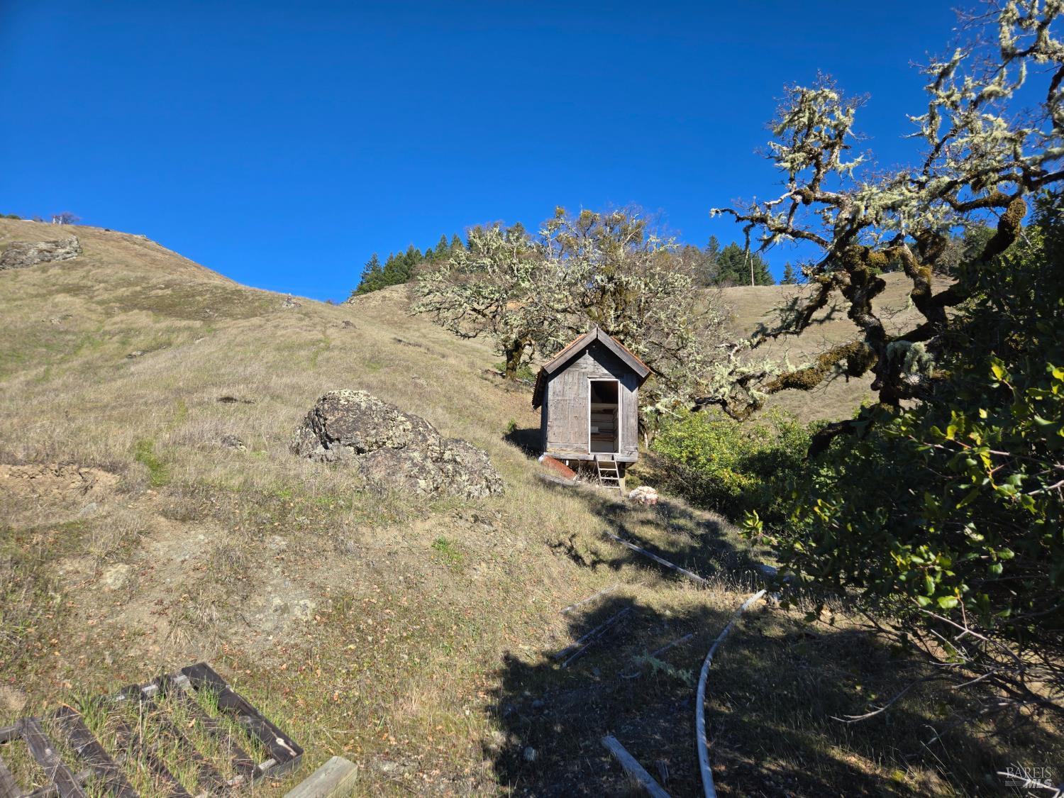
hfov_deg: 73.9
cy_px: 399
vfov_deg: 58.9
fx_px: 707
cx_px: 532
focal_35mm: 23
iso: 25
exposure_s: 1/1279
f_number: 1.8
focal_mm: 5.4
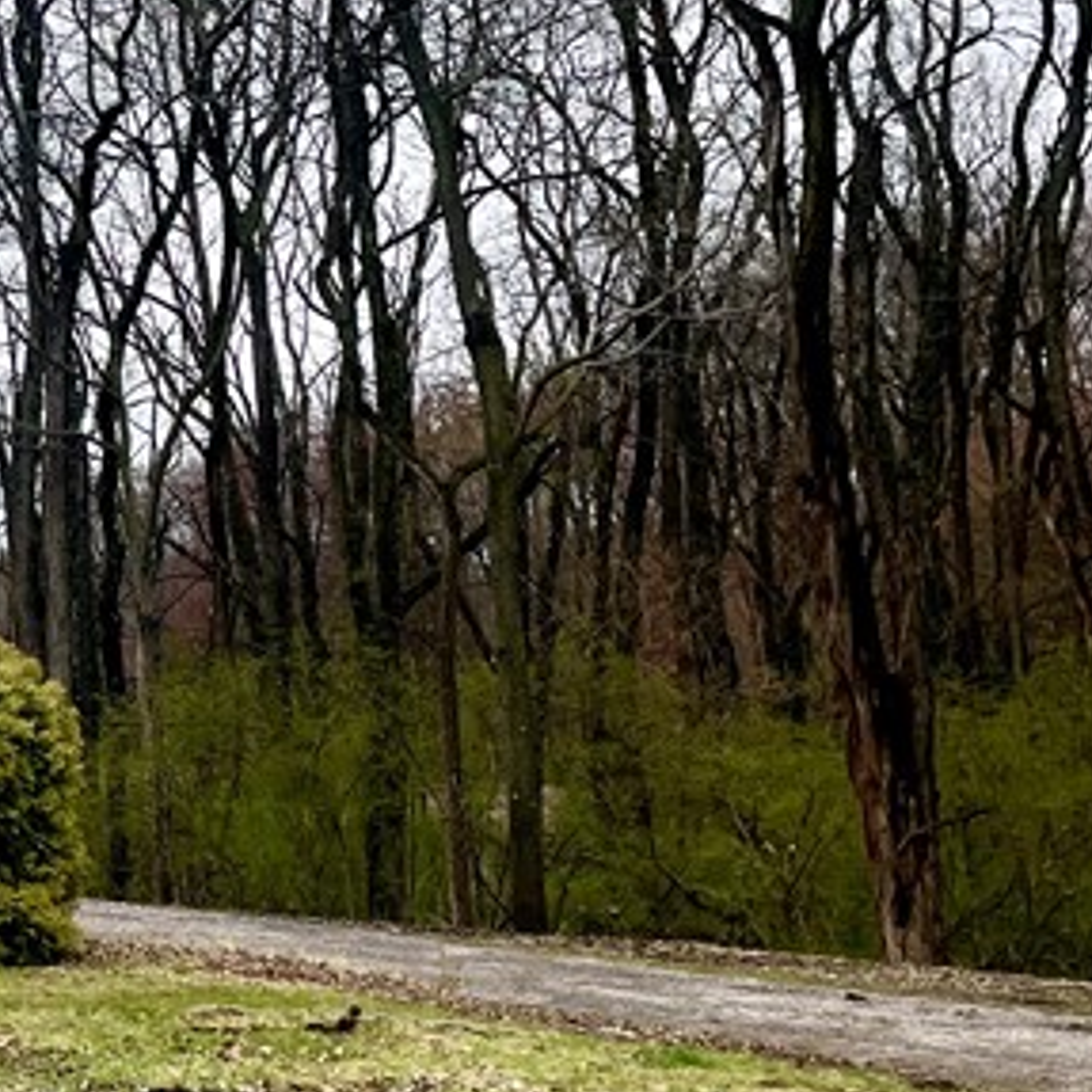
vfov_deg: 20.8
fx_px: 2927
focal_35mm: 82
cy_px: 190
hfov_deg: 19.1
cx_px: -430
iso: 32
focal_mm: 4.2
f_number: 1.6
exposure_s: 1/2882
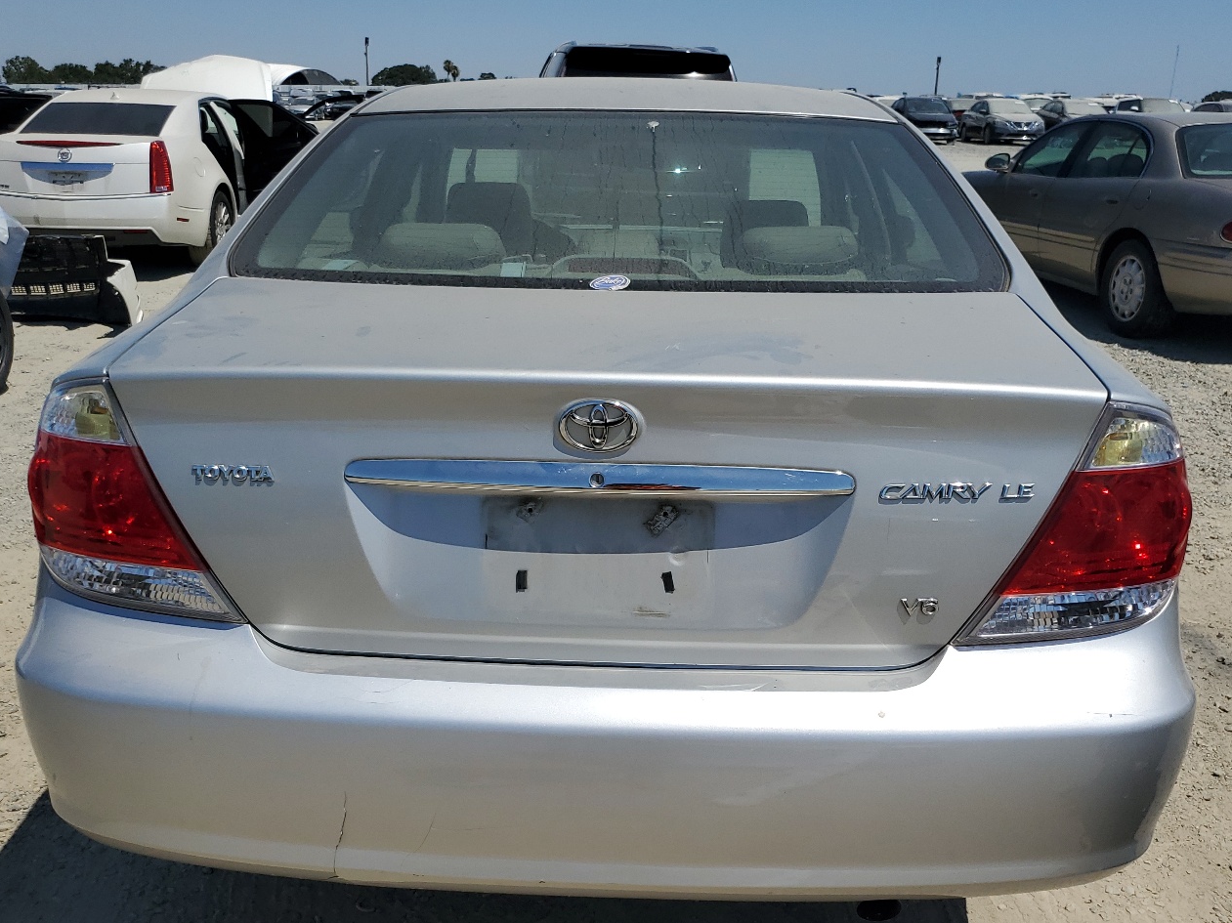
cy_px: 500
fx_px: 1174
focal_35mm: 33
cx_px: 577
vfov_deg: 42.9
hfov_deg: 55.3
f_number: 1.5
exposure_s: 1/10000
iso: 50
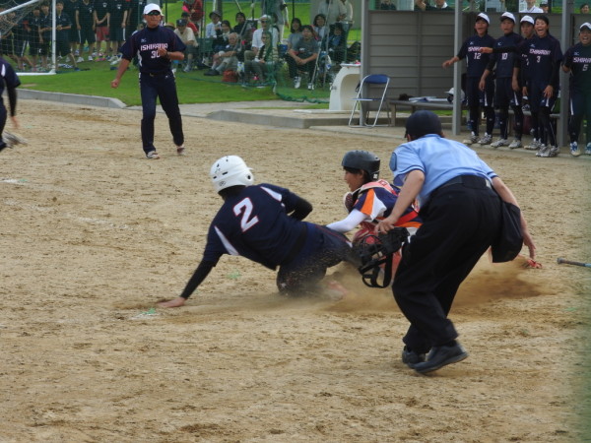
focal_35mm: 135
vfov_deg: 11.0
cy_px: 222
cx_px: 296
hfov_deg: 14.6
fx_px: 2305
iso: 100
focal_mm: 24.2
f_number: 5
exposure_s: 1/200
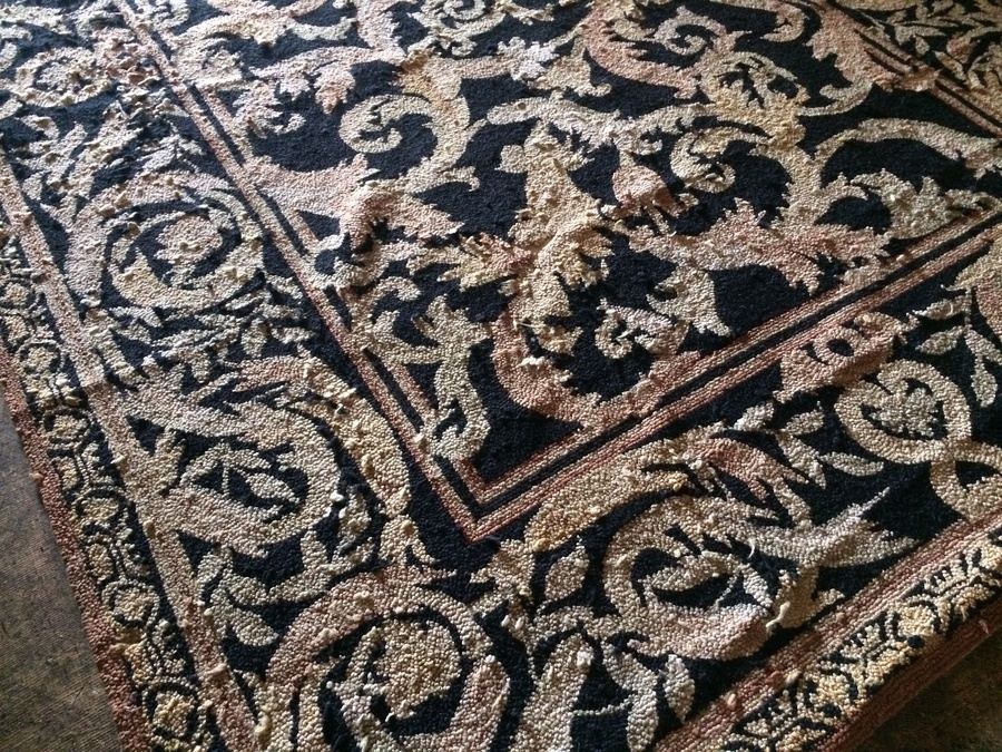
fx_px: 868
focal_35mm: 30
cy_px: 376
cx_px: 501
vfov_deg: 46.8
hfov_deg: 60.0
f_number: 2.2
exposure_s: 1/15
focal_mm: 4.12
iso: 400
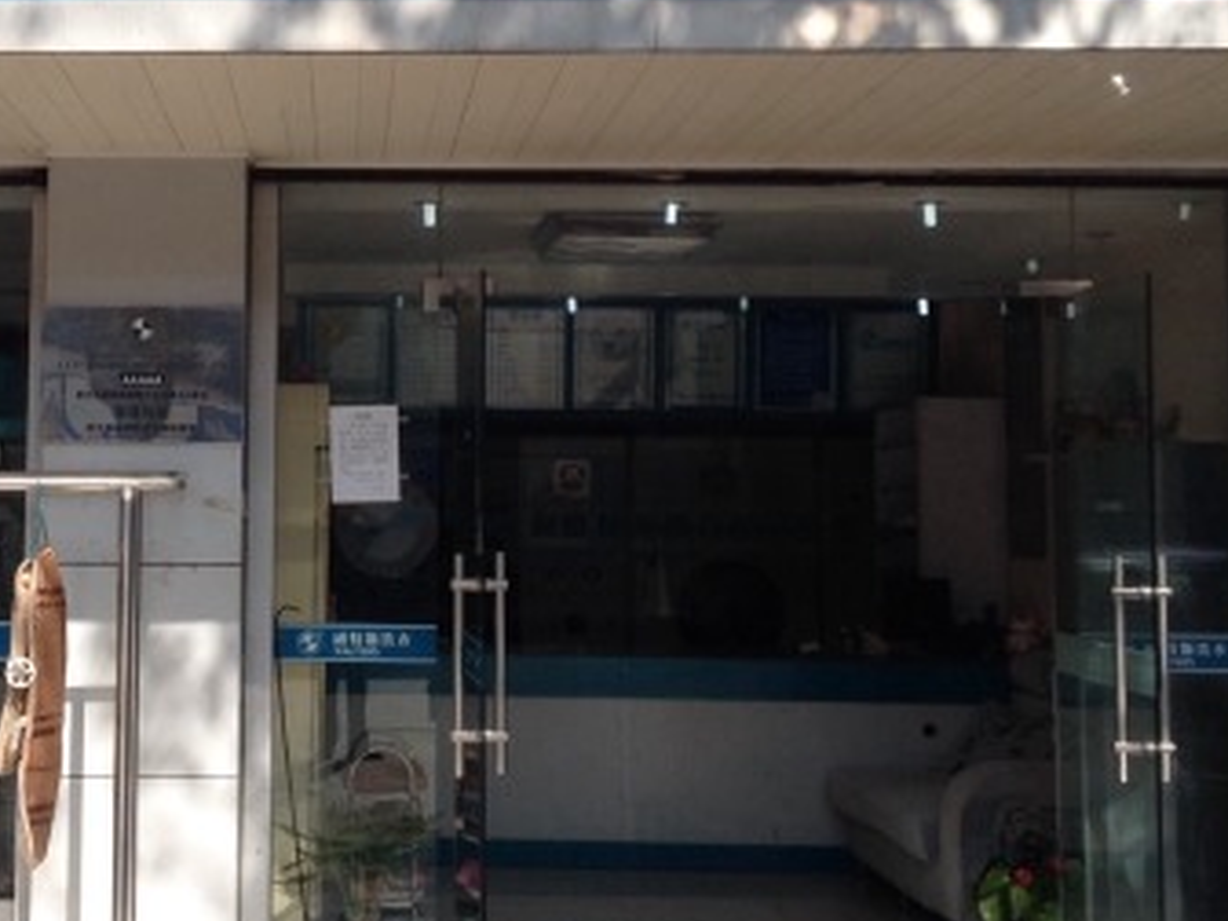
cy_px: 269
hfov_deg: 26.3
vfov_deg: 20.1
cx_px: 278
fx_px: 2590
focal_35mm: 73
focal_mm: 4.28
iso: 50
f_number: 2.4
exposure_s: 1/986
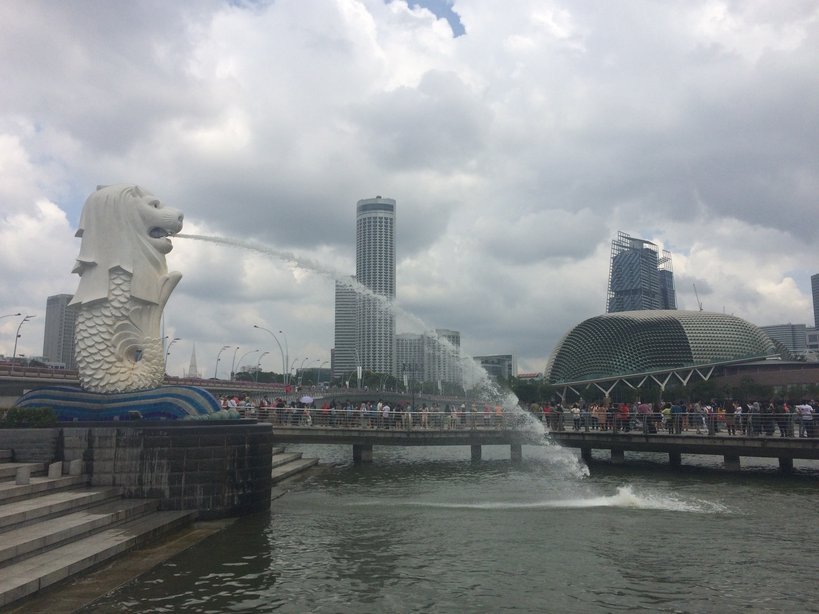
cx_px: 410
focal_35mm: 29
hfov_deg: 61.7
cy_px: 307
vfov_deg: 48.2
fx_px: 686
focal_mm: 4.15
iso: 32
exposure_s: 1/5128
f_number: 2.2
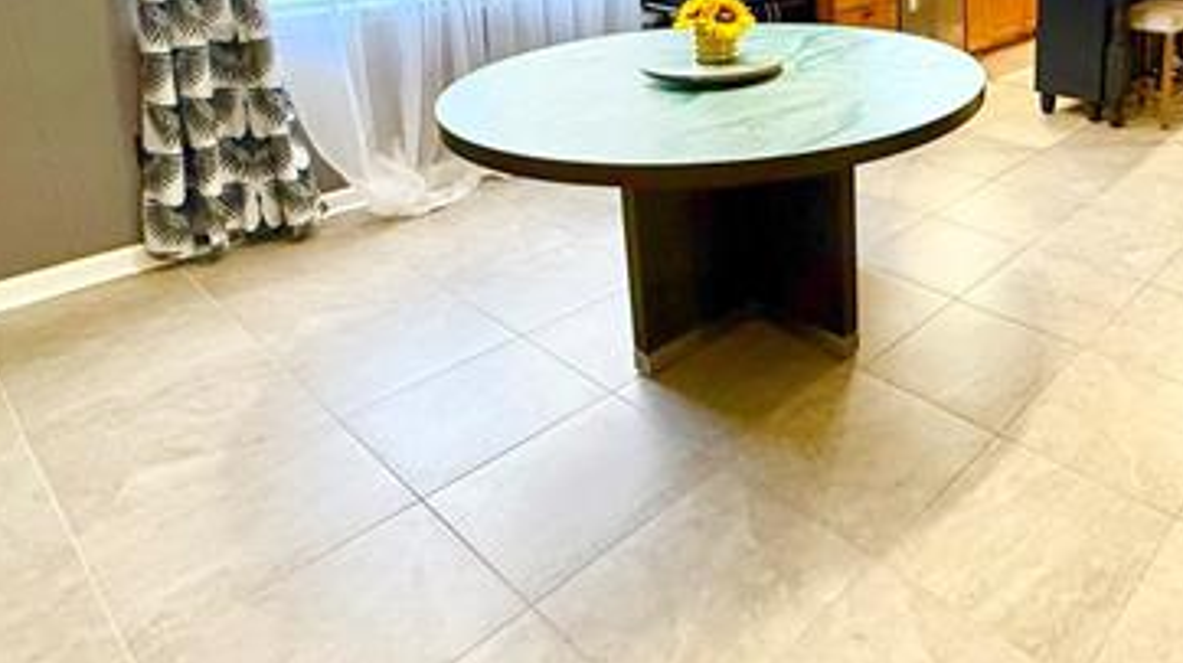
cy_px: 42
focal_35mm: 27
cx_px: 974
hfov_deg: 62.9
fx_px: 846
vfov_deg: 39.1
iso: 400
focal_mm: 2.22
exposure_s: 1/60
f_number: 2.2
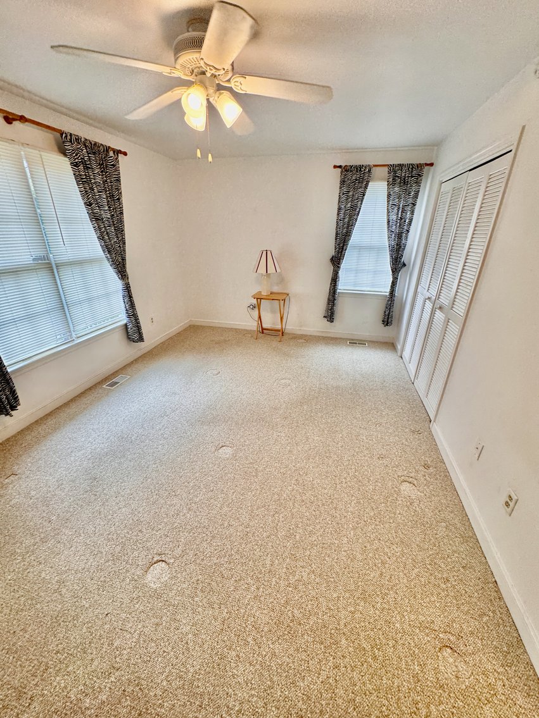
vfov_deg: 102.1
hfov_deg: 85.7
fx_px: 291
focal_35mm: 14
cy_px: 359
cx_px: 270
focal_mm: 2.22
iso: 125
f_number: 2.2
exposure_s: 1/120
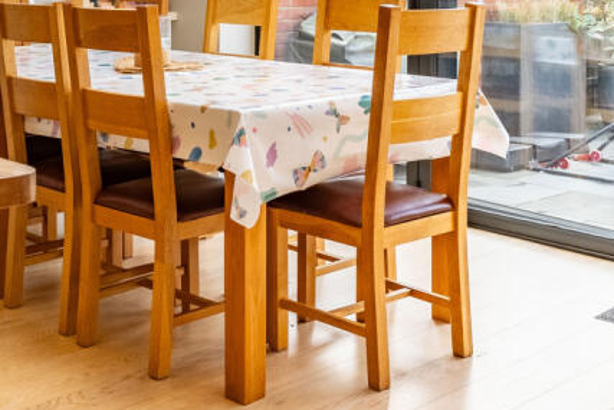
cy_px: -49
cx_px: 311
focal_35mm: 60
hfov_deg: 33.4
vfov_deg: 21.4
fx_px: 1024
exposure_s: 1/800
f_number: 8
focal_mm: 25
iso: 1000
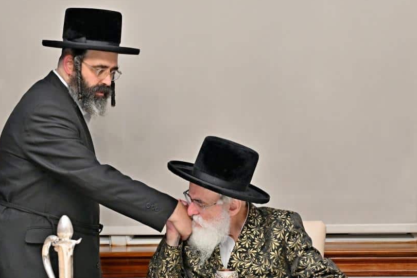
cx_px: 167
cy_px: 172
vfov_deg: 15.0
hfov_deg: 22.3
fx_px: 1054
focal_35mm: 91
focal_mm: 48
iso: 500
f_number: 4
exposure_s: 1/125
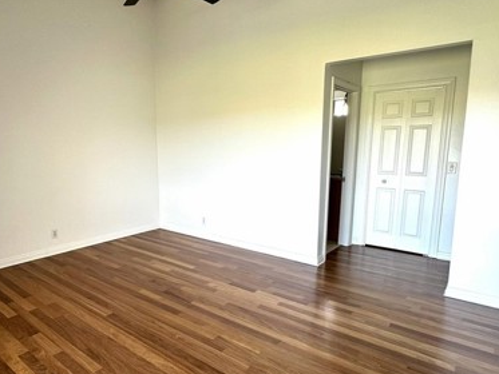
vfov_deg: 56.8
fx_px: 346
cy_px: 199
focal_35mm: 24
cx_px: 202
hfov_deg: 70.9
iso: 64
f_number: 2.2
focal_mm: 2.22
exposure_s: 1/99
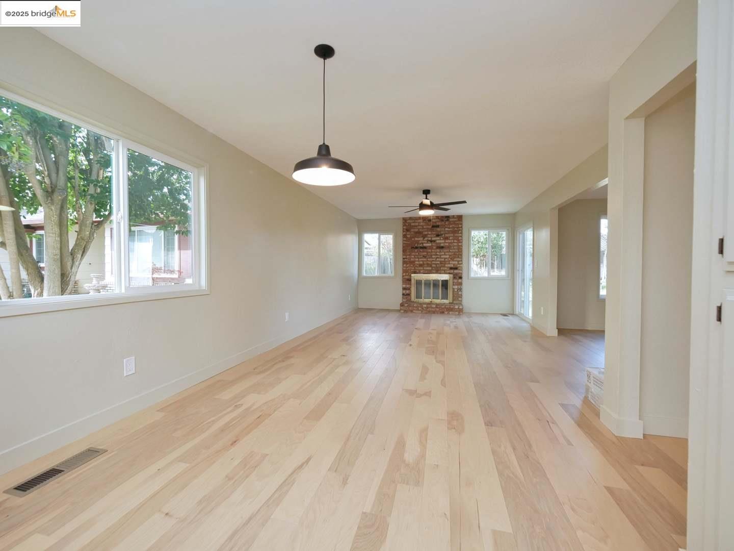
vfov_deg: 85.7
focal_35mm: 14
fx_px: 297
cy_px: 276
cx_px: 367
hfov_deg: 102.1
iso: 800
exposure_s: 1/125
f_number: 4
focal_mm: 7
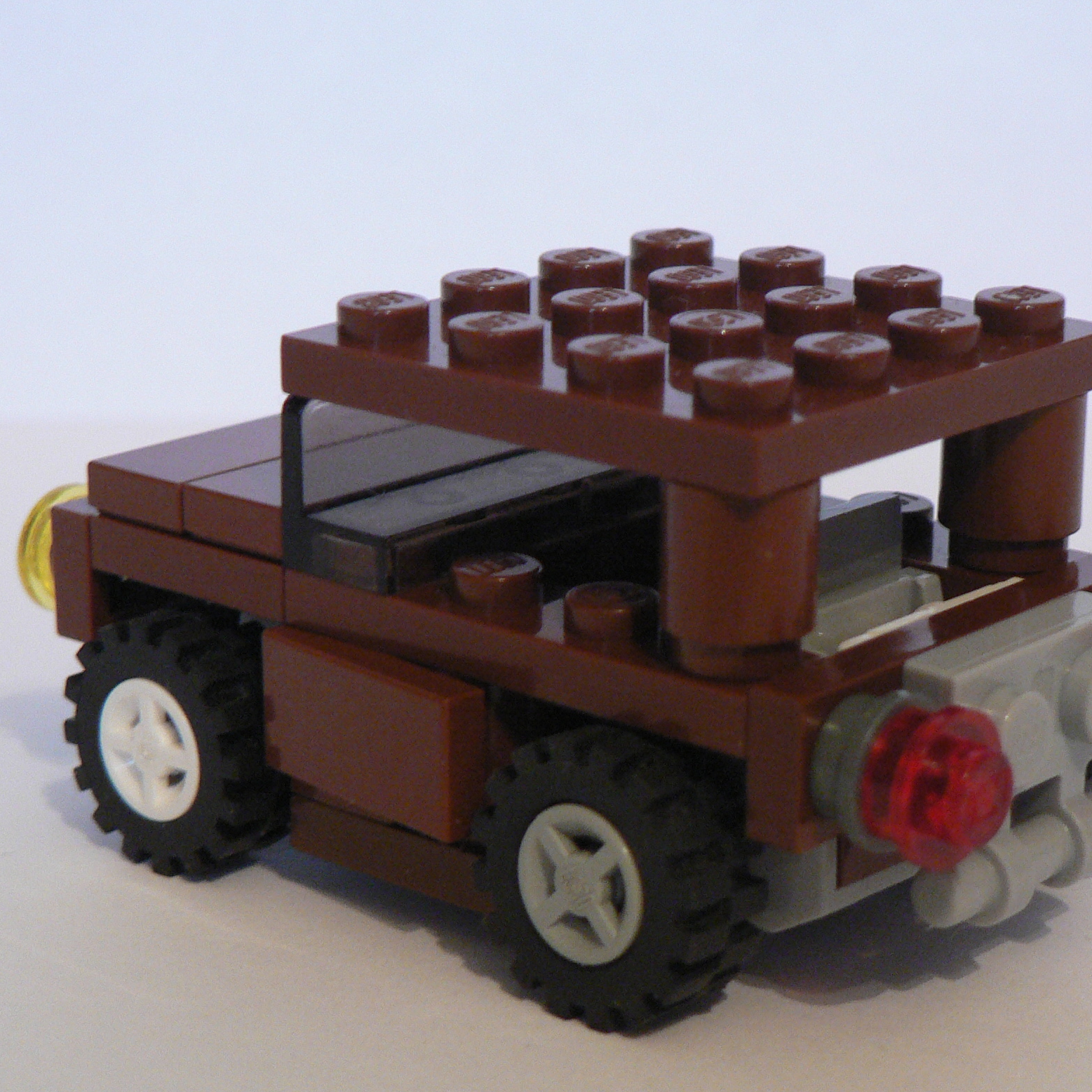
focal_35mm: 93
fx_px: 3319
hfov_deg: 18.7
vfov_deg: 18.7
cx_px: 627
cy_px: 607
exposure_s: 1/10
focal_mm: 10.7
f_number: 3.2
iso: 200
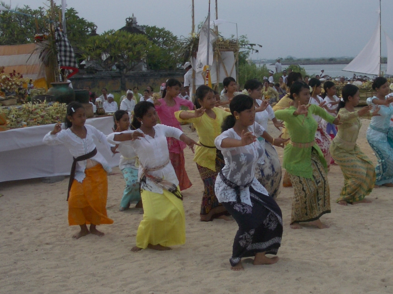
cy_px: 129
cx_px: 277
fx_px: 738
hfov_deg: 29.5
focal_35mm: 65
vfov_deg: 22.6
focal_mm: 5.8
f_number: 4.3
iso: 50
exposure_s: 1/500
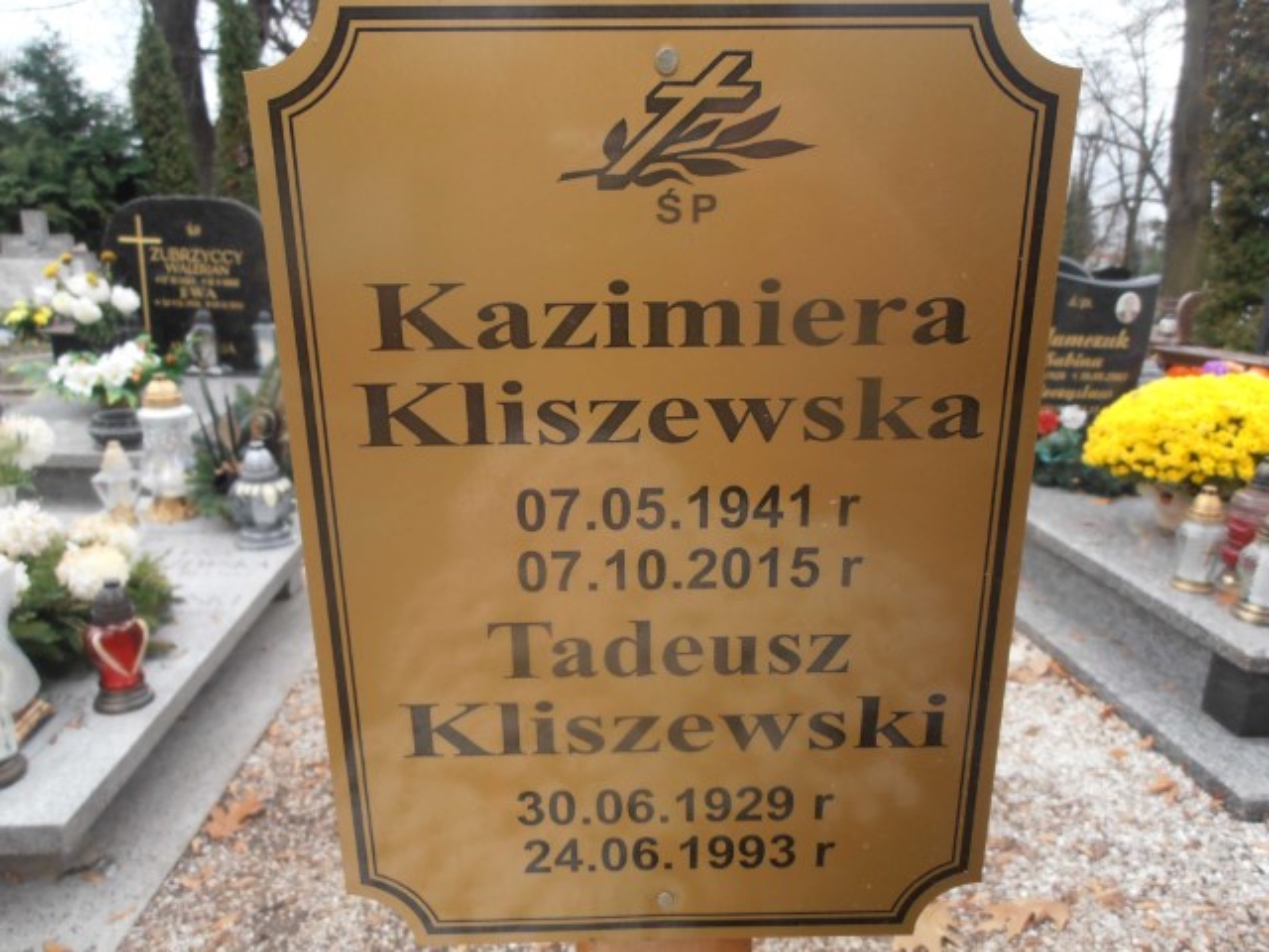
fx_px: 880
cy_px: 476
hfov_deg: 71.6
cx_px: 634
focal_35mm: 24
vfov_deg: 56.8
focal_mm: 4.2
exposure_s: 1/100
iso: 80
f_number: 3
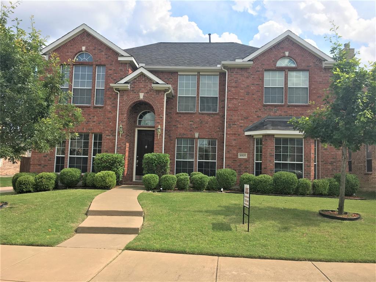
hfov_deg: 61.7
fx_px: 315
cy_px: 141
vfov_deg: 48.2
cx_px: 188
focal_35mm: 29
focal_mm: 4.15
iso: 25
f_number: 2.2
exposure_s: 1/1304
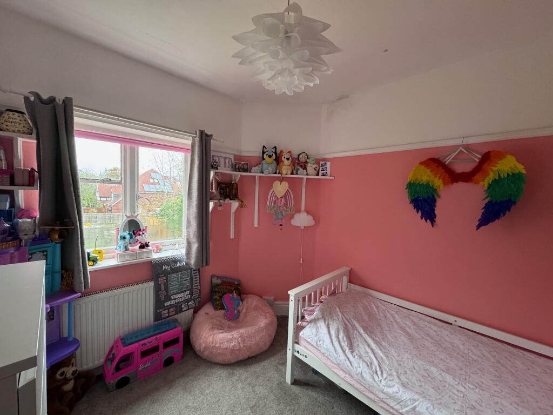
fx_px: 224
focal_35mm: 14
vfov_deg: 85.7
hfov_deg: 102.1
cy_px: 208
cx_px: 276
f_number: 2.2
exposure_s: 1/60
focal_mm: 2.22
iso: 400
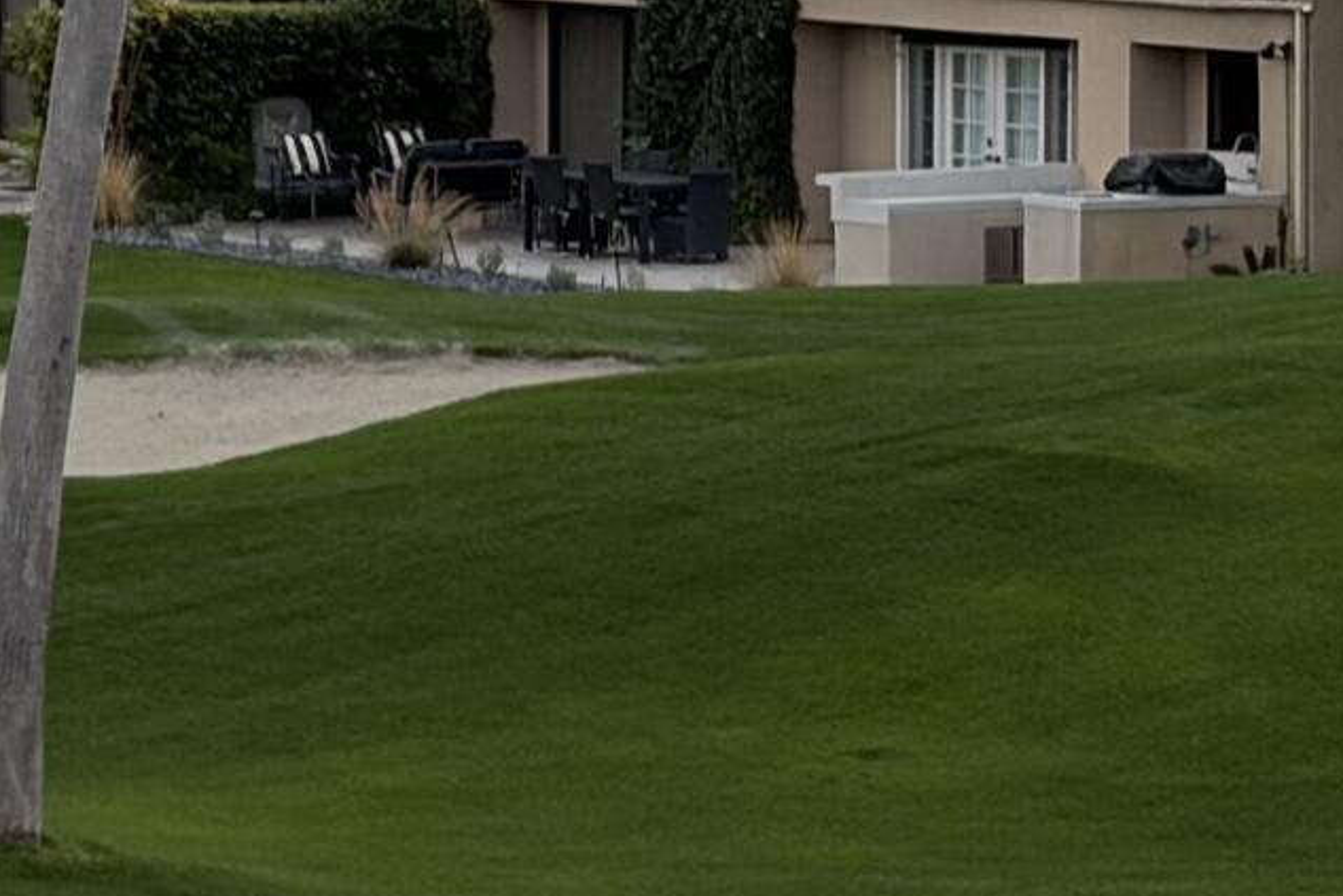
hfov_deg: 7.6
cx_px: -1536
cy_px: -265
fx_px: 9552
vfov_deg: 5.3
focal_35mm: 256
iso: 32
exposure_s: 1/3279
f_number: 1.6
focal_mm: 5.96
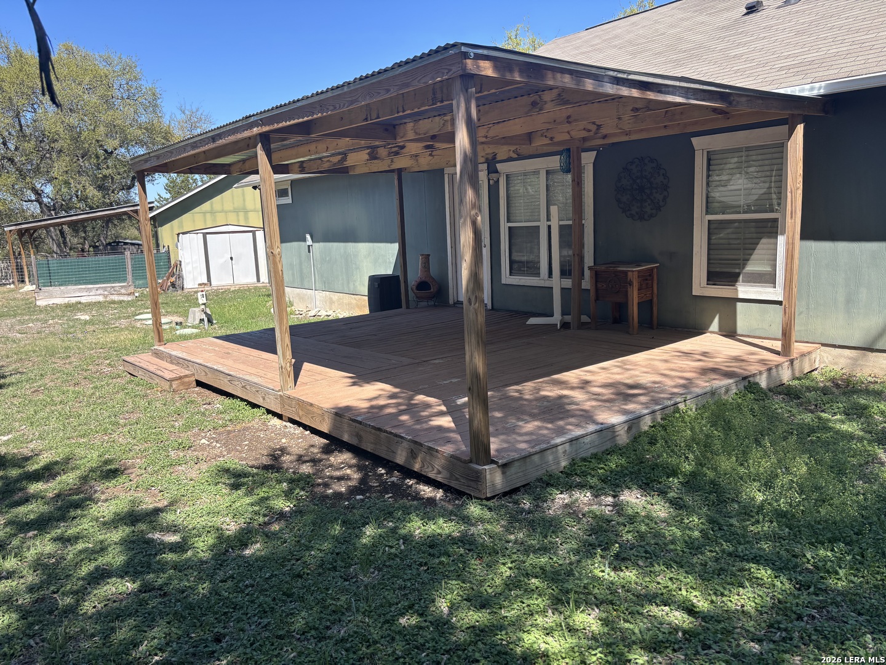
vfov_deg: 53.1
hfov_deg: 67.3
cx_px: 443
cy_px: 332
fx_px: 665
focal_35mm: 26
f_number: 1.6
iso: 50
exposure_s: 1/1068
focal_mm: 5.96
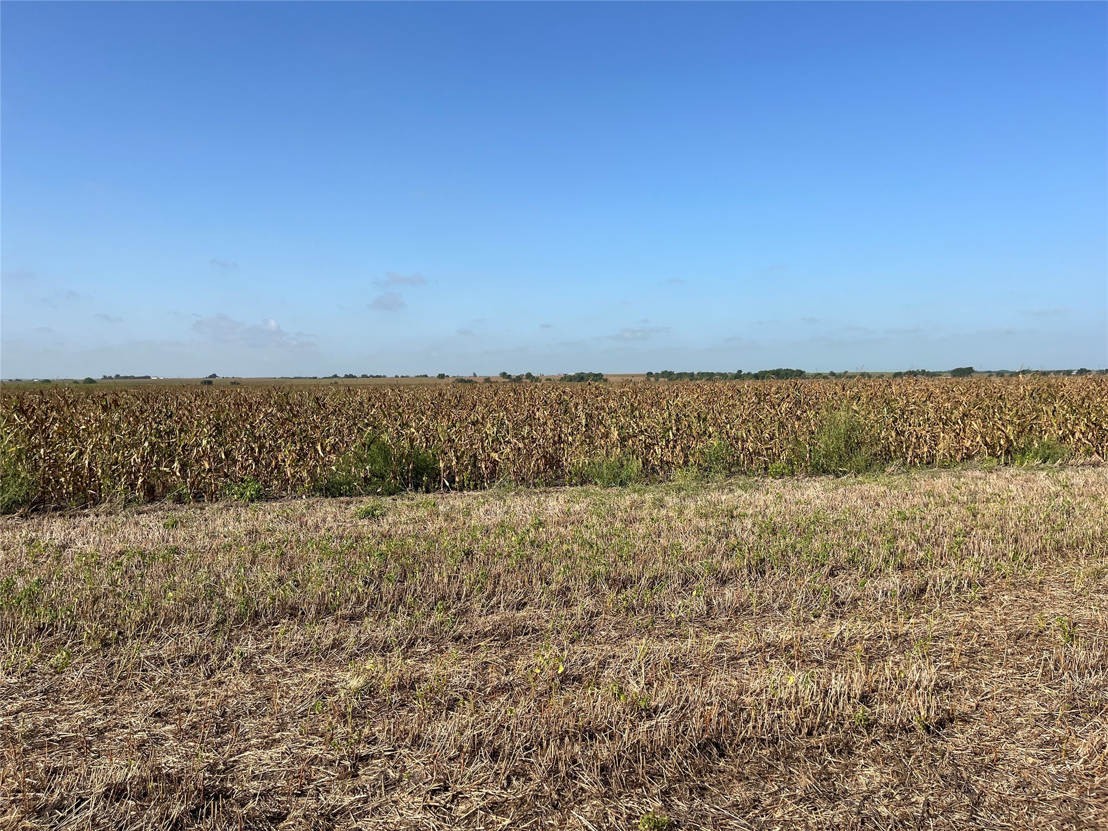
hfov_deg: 67.3
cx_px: 554
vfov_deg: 53.1
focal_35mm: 26
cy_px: 416
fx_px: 832
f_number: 1.6
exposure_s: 1/4149
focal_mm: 5.1
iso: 50
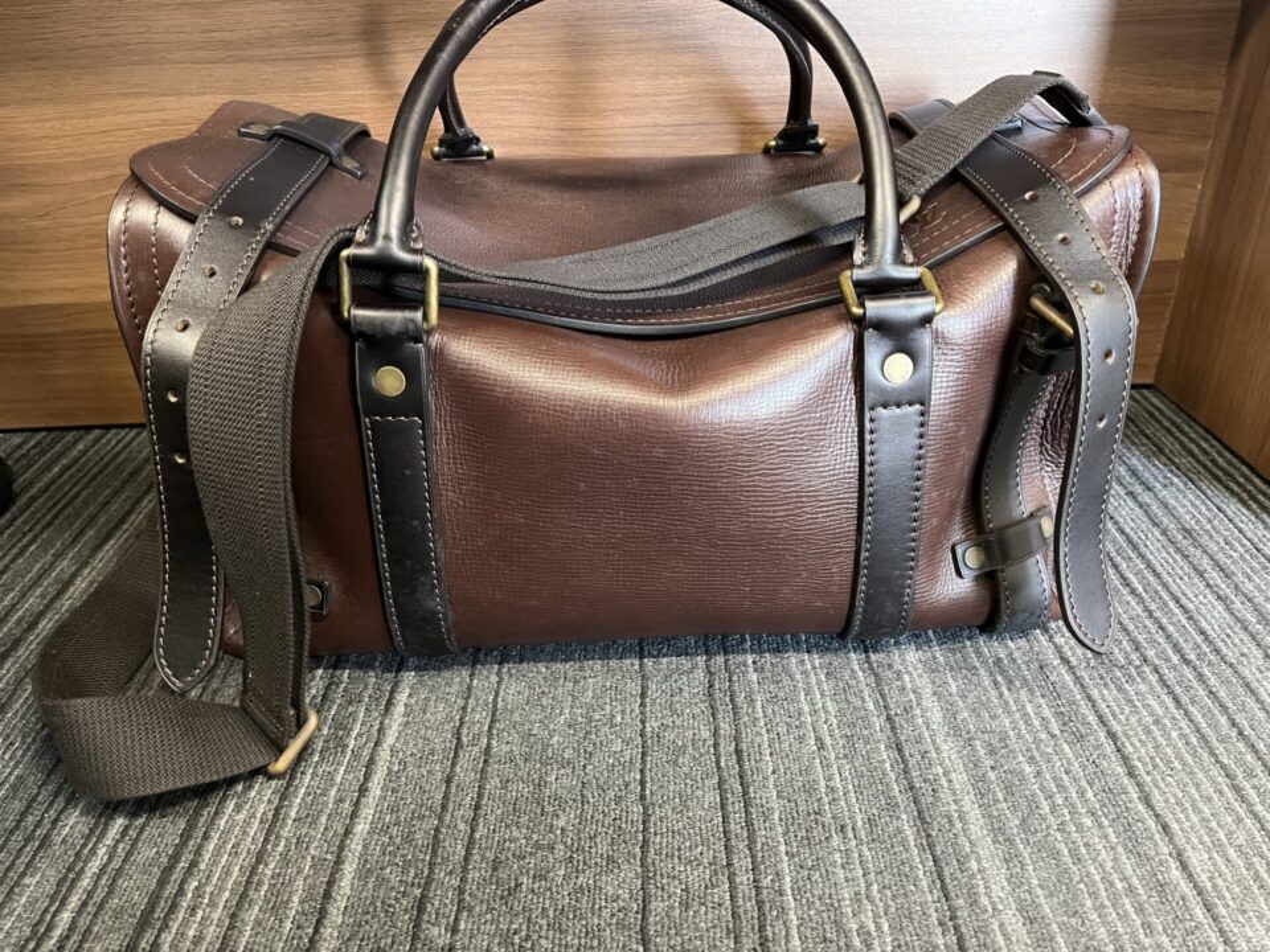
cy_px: 476
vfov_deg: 53.1
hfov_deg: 67.3
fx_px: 954
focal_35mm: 26
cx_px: 635
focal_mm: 5.1
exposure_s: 1/44
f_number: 1.6
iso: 500
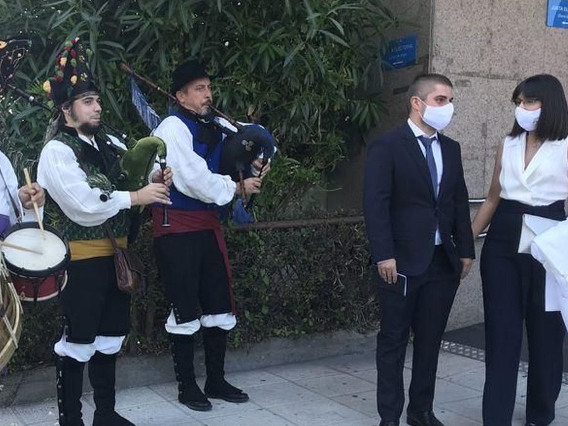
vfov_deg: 29.5
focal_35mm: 49
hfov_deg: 38.6
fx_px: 804
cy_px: 285
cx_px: 204
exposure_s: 1/142
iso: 20
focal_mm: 3.99
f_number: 1.8
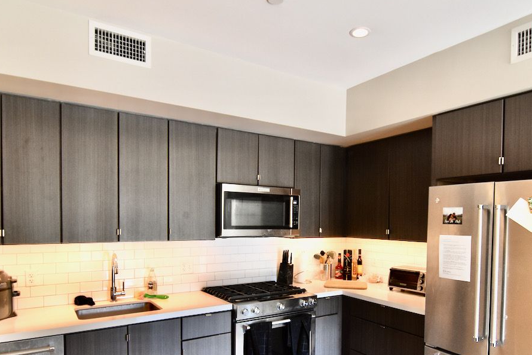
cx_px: 289
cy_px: 231
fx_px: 351
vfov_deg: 52.9
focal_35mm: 24
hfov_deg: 74.2
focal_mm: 11
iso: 1100
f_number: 4
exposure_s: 1/60
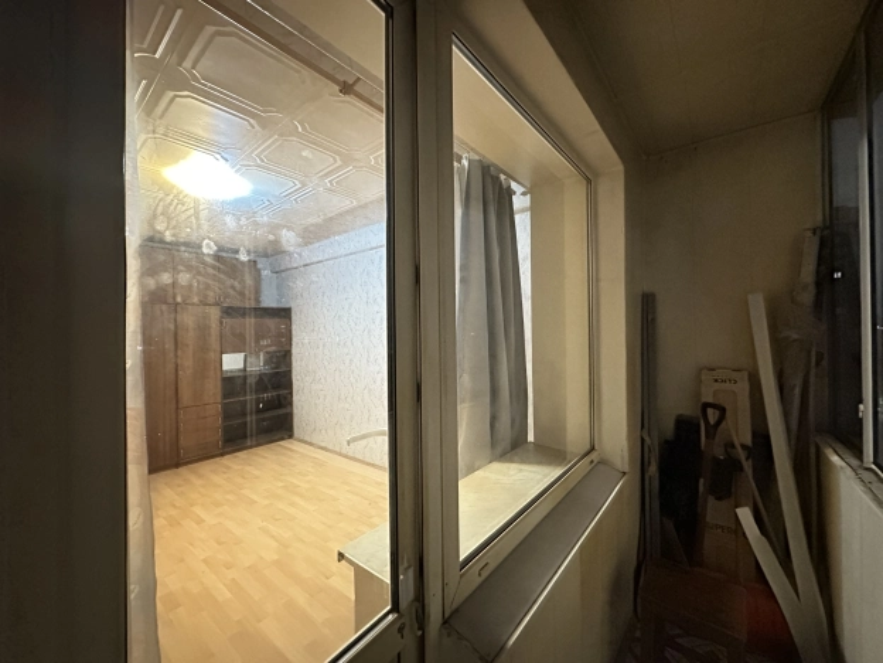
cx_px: 442
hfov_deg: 102.1
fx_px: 357
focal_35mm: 14
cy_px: 332
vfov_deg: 85.7
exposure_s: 1/20
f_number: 2.2
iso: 2000
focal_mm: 2.22
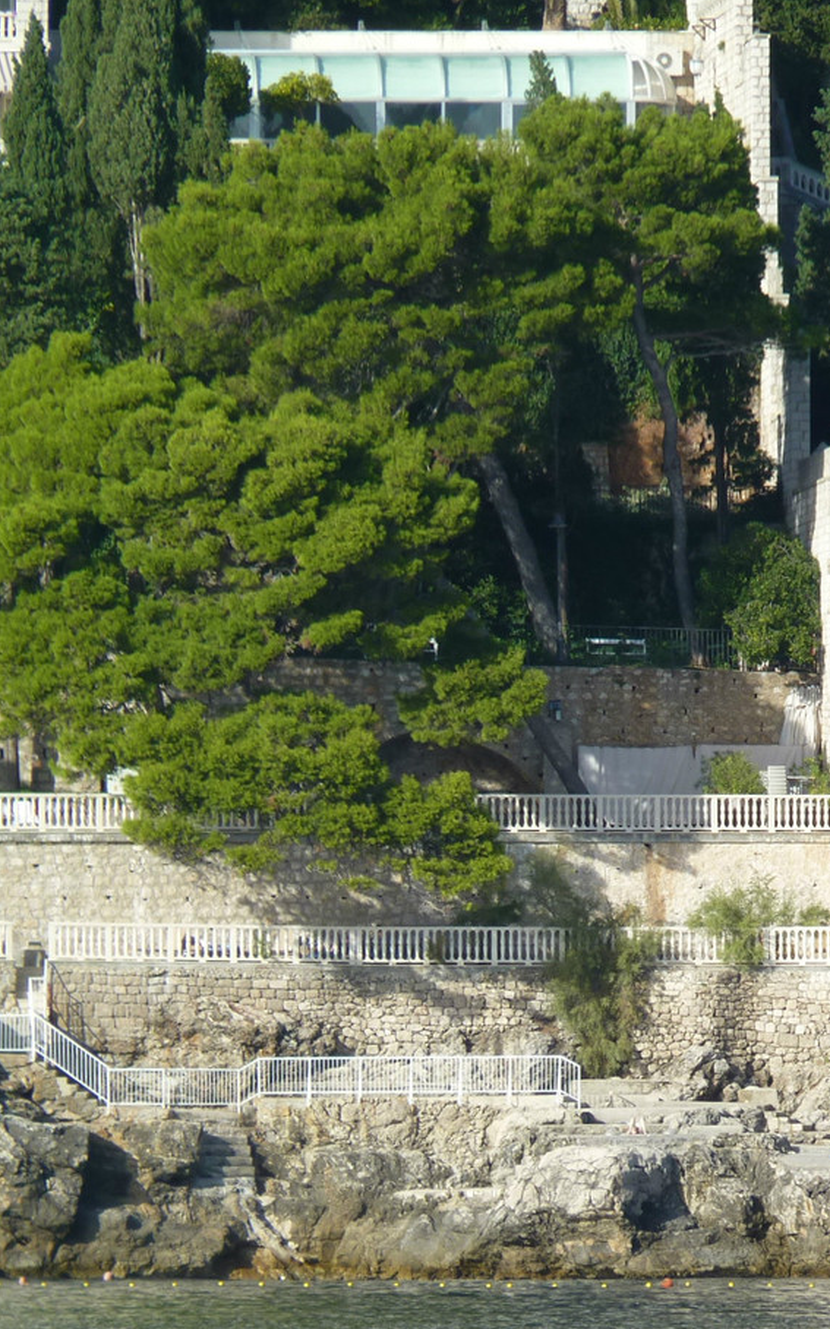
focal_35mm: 526
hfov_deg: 2.5
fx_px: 19049
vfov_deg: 4.0
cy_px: 700
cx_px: 864
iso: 80
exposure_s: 1/320
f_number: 5.6
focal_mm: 62.5
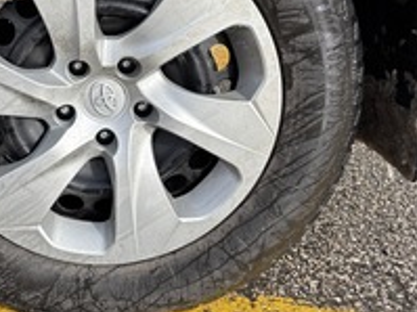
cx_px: 90
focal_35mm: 55
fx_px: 662
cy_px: 41
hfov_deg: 34.0
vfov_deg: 25.8
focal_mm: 5.96
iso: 50
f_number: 1.6
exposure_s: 1/1092
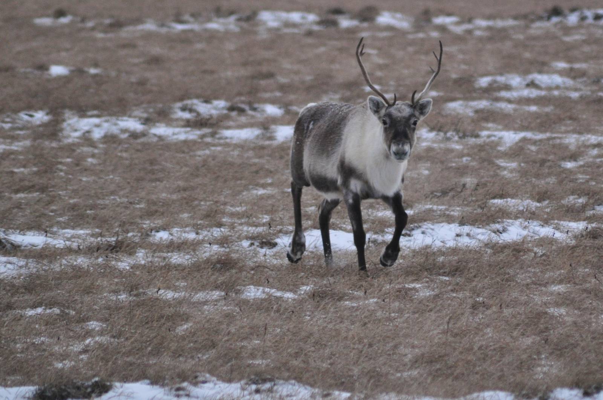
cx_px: 302
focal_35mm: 450
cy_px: 200
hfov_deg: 4.6
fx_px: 7529
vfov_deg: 3.0
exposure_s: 1/640
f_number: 5.6
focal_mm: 300
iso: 800
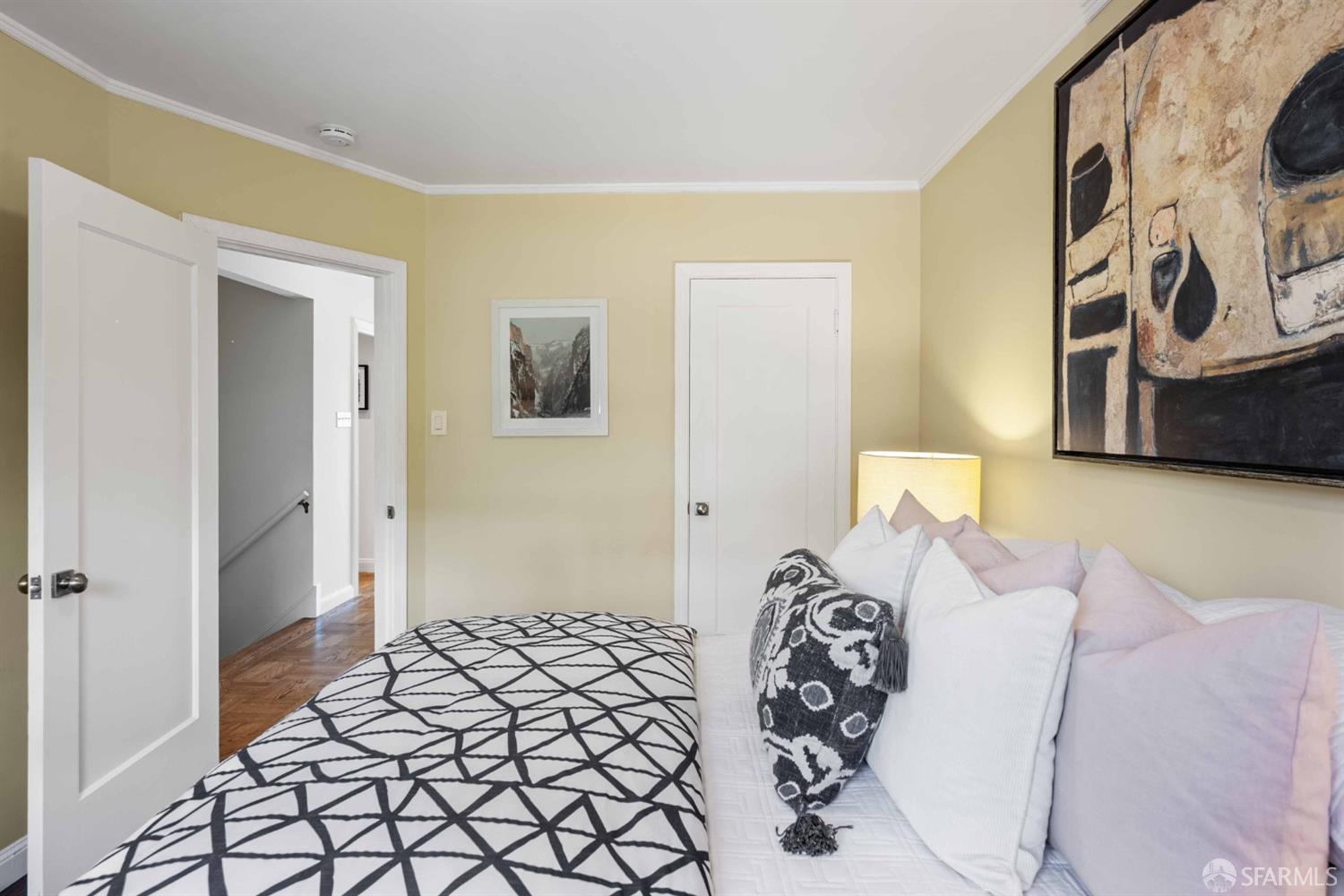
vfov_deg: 67.4
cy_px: 448
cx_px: 672
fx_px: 672
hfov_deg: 90.0
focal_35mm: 18
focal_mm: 18
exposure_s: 1/4
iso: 100
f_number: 8
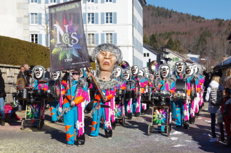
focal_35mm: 102
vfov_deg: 13.4
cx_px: 116
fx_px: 653
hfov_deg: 20.1
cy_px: 76
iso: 200
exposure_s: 1/250
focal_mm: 68
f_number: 11
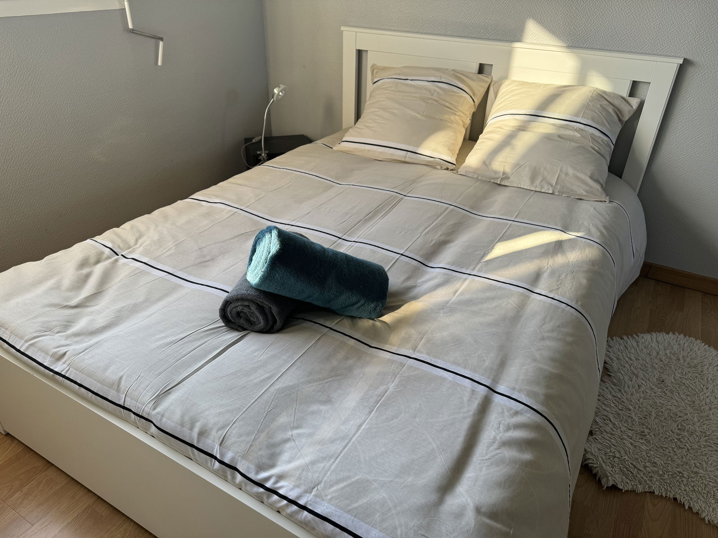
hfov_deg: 71.6
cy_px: 269
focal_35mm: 24
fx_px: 498
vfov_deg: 56.8
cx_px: 359
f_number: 1.78
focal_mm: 6.76
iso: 64
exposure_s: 1/163
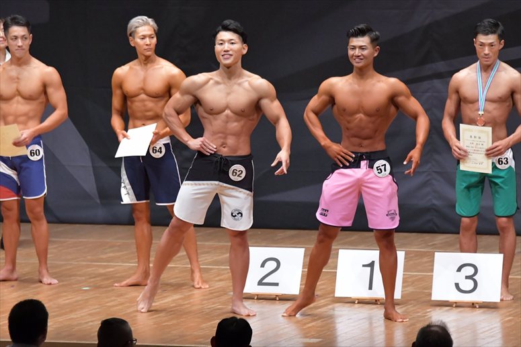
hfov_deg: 8.1
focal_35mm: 255
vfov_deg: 5.4
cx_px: 260
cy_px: 174
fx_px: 3689
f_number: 5.6
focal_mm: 170
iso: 8000
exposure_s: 1/400
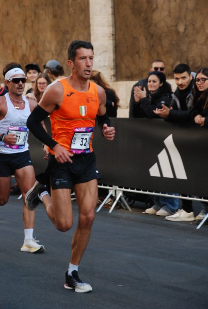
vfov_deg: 14.4
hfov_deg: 9.7
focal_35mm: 142
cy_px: 154
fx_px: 1229
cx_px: 104
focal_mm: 95
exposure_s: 1/400
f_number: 5.6
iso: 1000
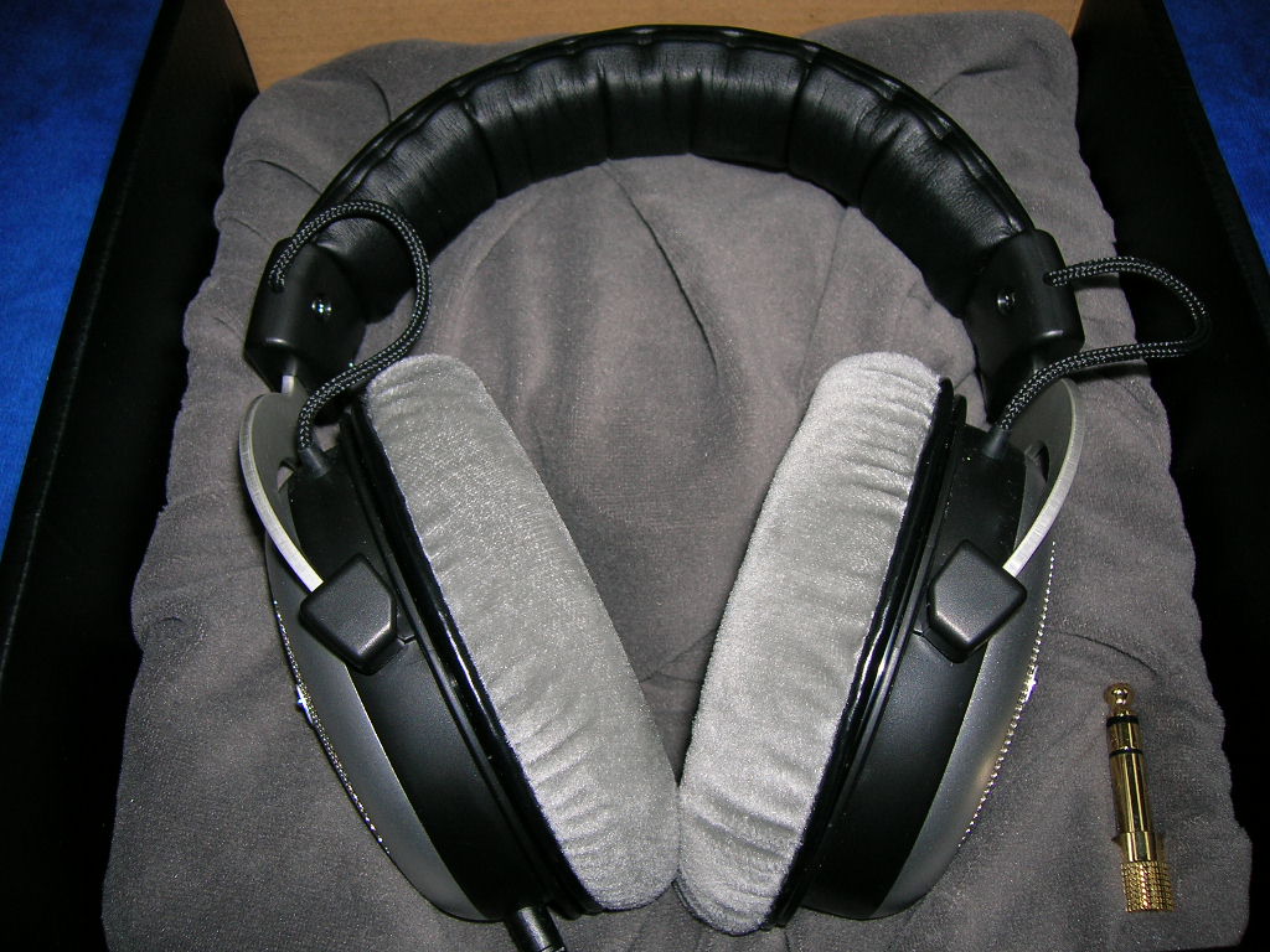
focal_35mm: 34
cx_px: 635
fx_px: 1247
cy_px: 476
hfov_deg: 54.0
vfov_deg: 41.8
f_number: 2.9
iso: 50
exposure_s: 1/60.1
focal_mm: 5.7
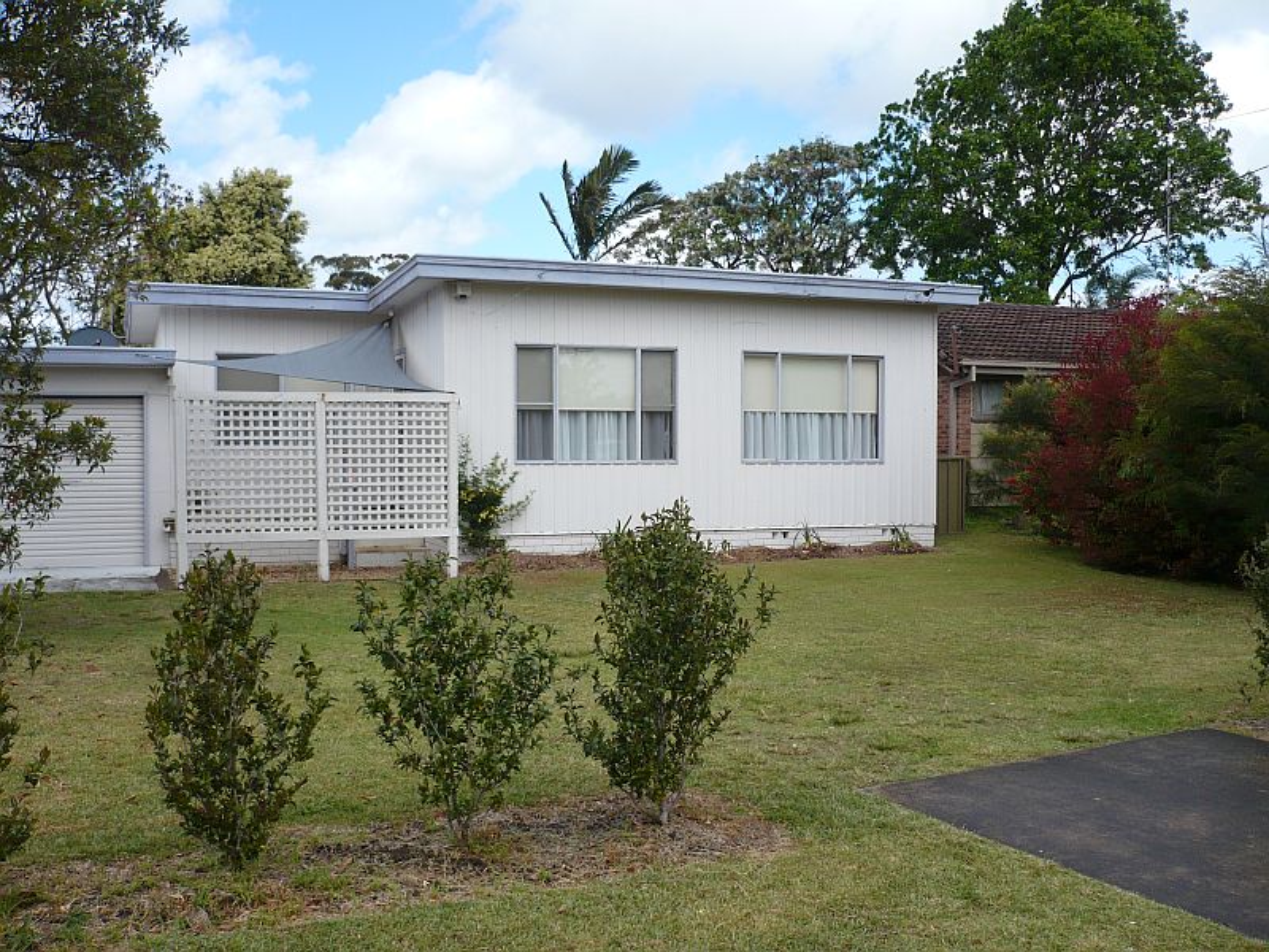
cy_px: 476
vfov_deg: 40.7
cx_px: 634
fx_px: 1283
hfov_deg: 52.6
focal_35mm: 35
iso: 100
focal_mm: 5.8
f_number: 2.8
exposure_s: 1/1000
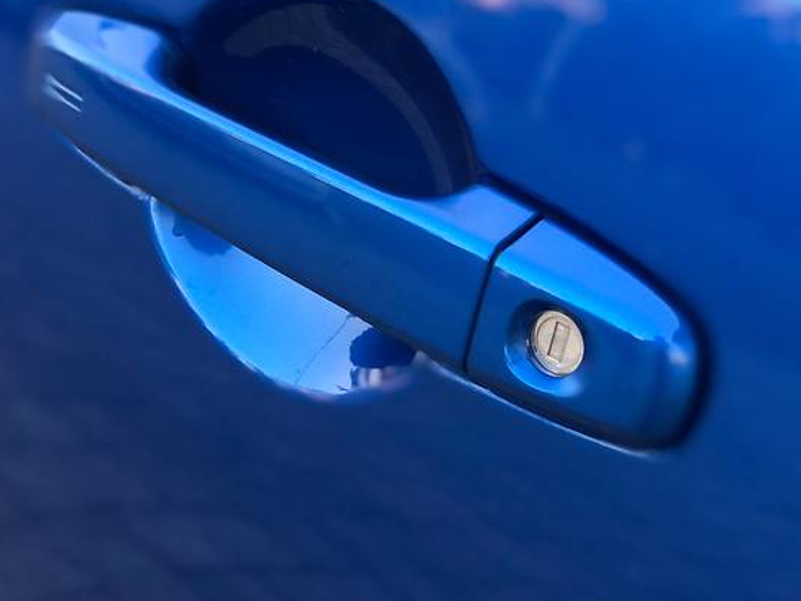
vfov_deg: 19.0
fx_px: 1782
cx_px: 276
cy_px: 163
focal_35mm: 77
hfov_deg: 25.2
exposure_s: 1/50
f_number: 2.4
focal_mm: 6
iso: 80
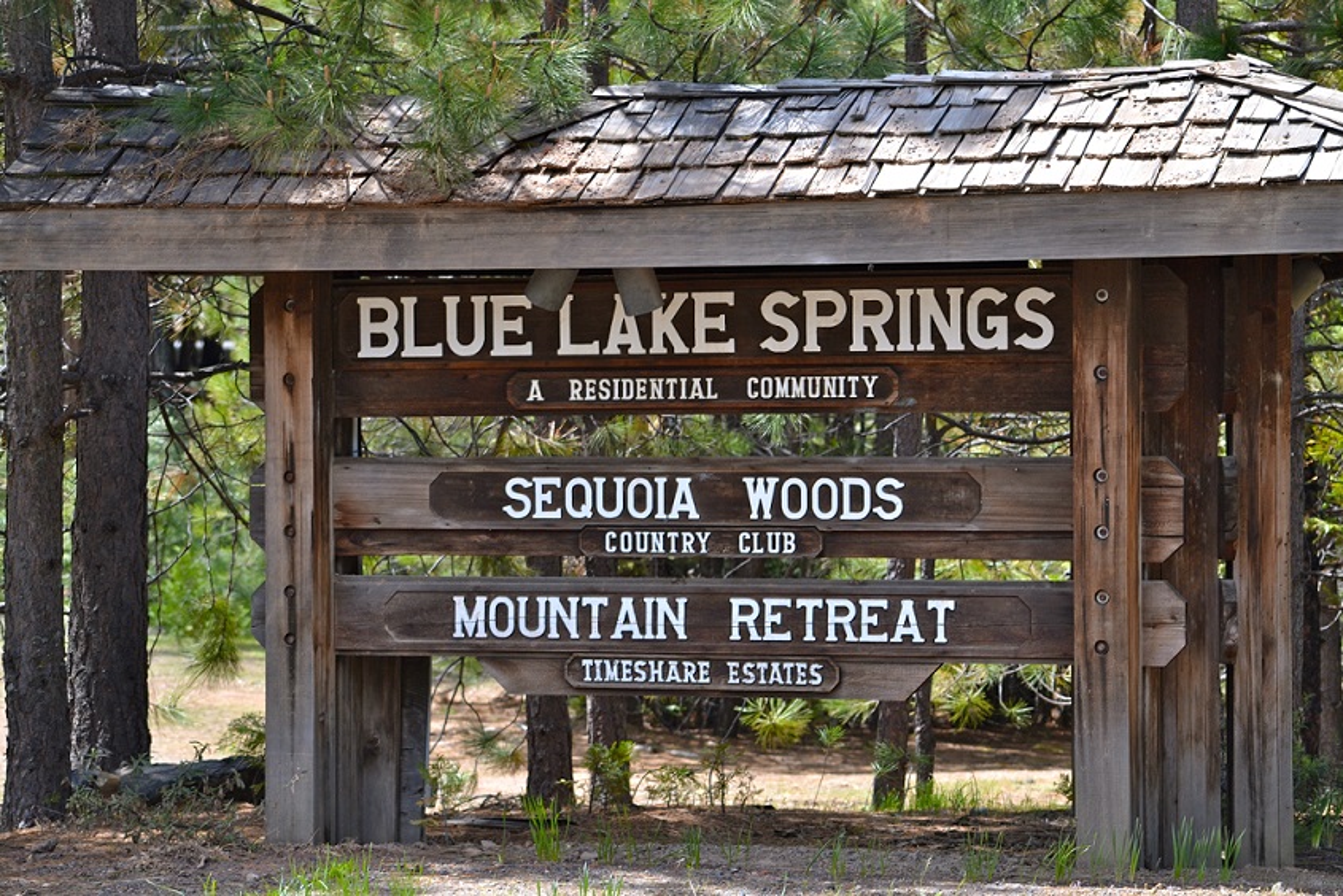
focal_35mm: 138
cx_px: 672
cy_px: 448
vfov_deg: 9.9
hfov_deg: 14.9
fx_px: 5150
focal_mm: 92
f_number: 5.6
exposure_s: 1/500
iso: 320
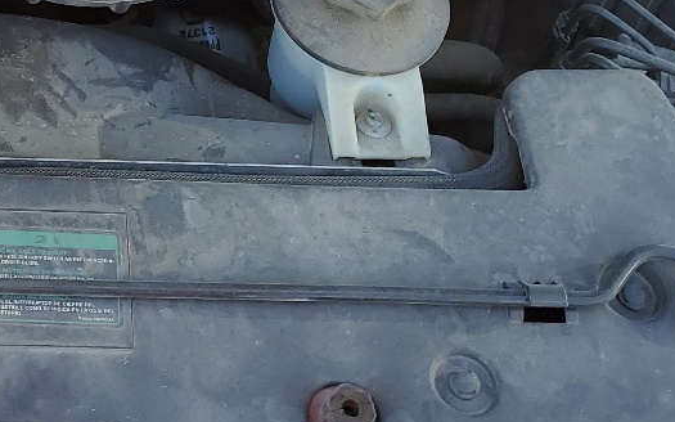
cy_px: -188
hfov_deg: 23.6
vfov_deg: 14.6
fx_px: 1545
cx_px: -8
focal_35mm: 84
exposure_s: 1/435
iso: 50
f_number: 1.5
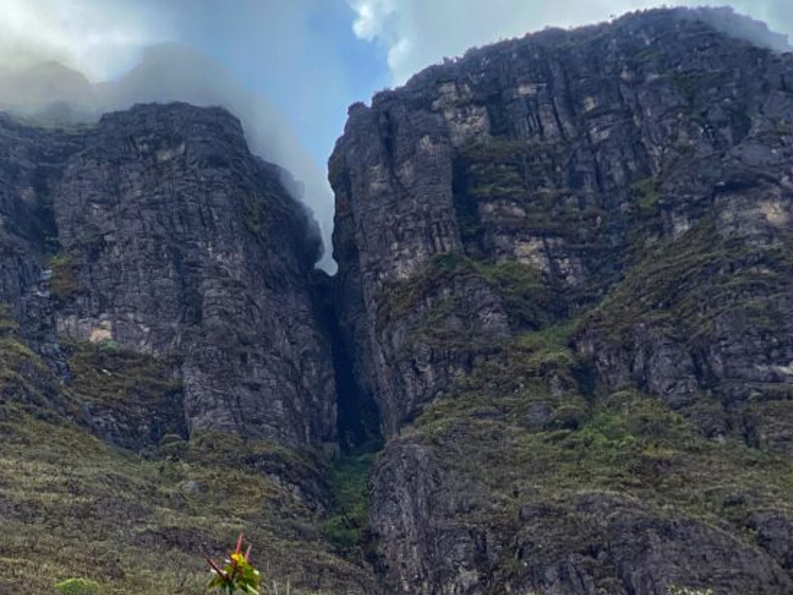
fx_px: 2223
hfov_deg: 19.9
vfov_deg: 15.2
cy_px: 321
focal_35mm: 97
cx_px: 121
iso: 20
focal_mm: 6
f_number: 2
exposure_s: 1/1020
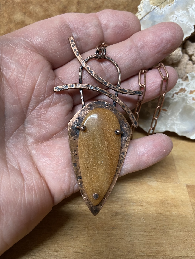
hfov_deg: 49.7
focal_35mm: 28
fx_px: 210
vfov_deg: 63.4
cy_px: 125
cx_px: 96
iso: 100
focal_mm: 4.25
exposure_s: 1/60
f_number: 1.8
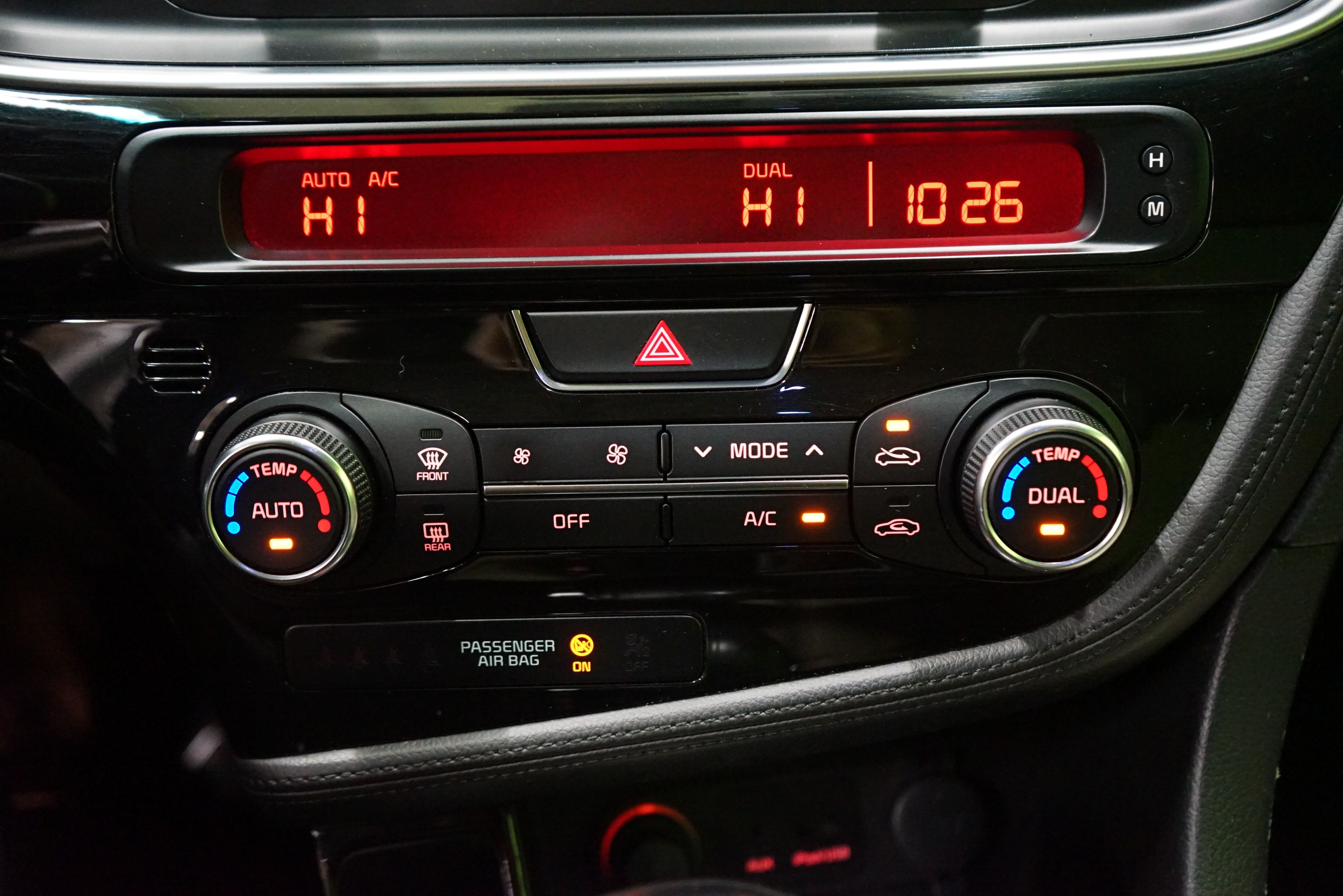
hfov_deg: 55.8
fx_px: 1268
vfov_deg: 38.9
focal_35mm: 34
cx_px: 672
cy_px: 448
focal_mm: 34
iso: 6400
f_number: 4
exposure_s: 1/15
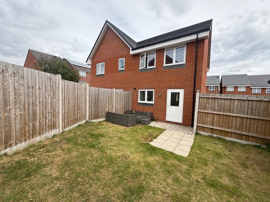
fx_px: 109
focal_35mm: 14
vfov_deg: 85.7
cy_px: 101
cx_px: 135
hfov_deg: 102.1
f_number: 2.2
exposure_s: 1/1211
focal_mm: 2.22
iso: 64
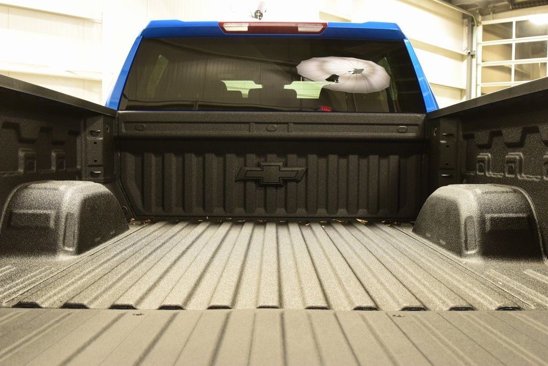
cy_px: 183
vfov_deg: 36.9
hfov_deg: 53.1
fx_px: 548
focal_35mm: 36
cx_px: 274
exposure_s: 1/15
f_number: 6.3
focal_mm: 24
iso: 1600
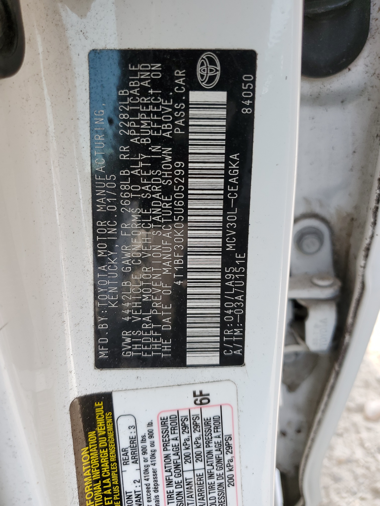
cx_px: 190
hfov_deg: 53.1
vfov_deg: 67.3
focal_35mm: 26
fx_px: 381
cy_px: 253
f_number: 1.5
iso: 50
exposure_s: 1/400
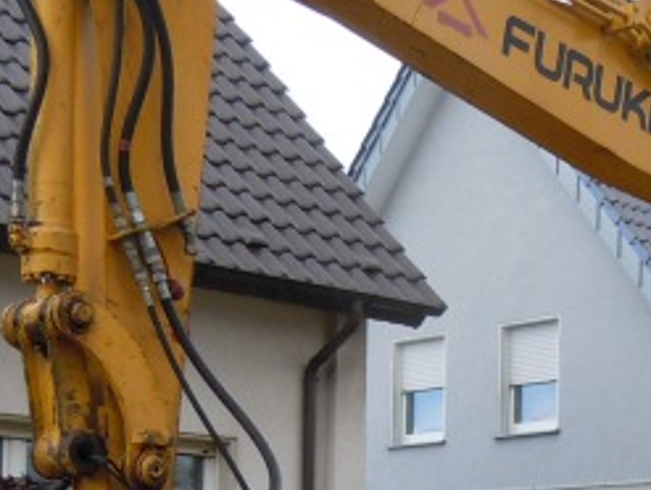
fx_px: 1827
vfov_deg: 15.0
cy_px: 501
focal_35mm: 97
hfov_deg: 20.0
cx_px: 527
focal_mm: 5.4
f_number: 3.5
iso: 100
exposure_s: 1/250
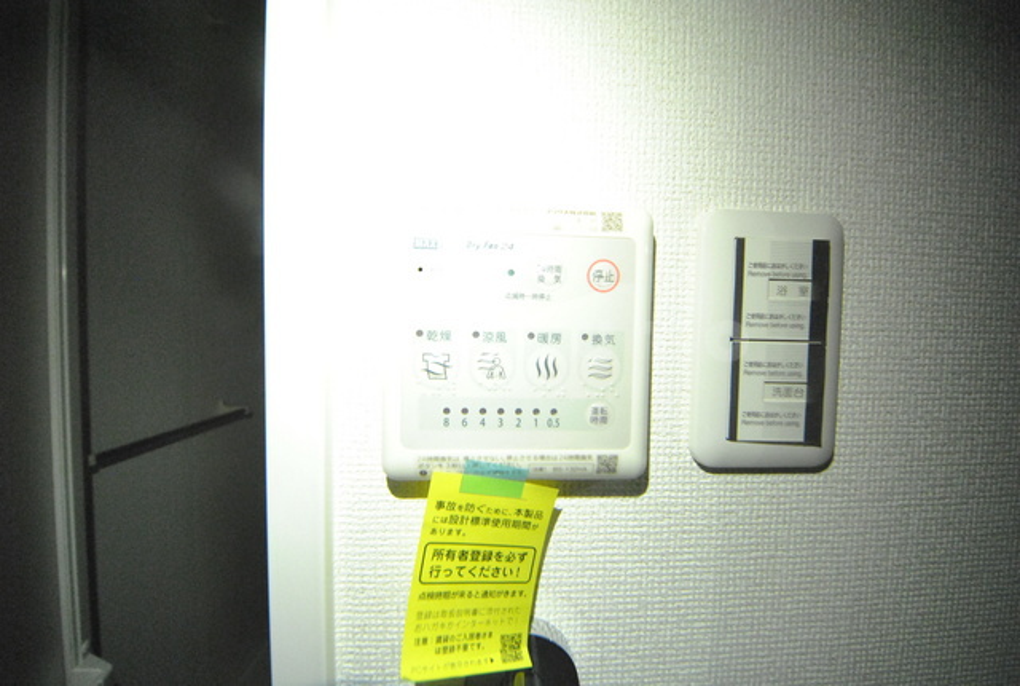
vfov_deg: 90.3
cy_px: 343
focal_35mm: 12
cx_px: 510
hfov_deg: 112.5
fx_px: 341
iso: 1600
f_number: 4.5
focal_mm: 8
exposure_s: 1/30
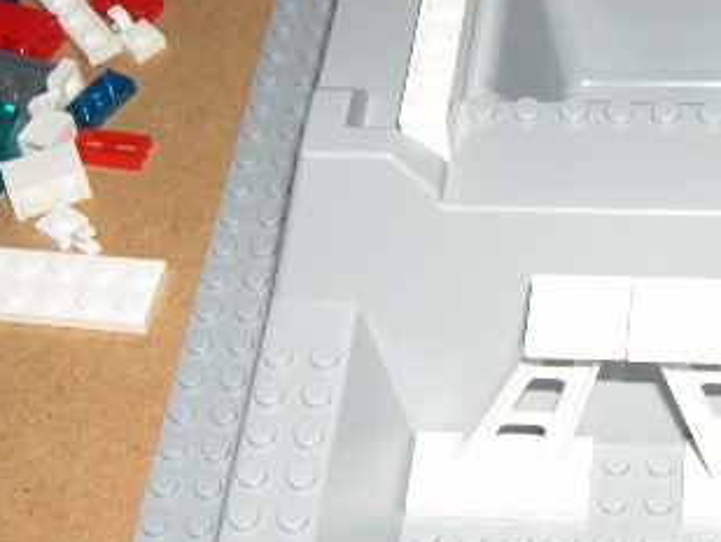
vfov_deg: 16.9
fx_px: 1813
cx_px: 649
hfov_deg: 22.0
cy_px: 124
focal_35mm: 87
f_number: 2.9
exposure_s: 1/60
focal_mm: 9
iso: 100
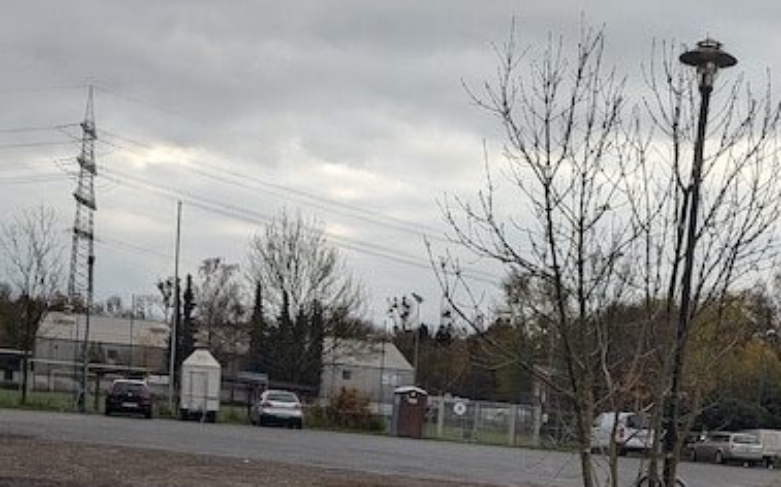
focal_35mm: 69
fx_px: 1468
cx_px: 560
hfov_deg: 29.4
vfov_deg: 18.1
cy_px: 554
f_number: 1.68
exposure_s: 1/398
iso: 19
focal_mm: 6.9
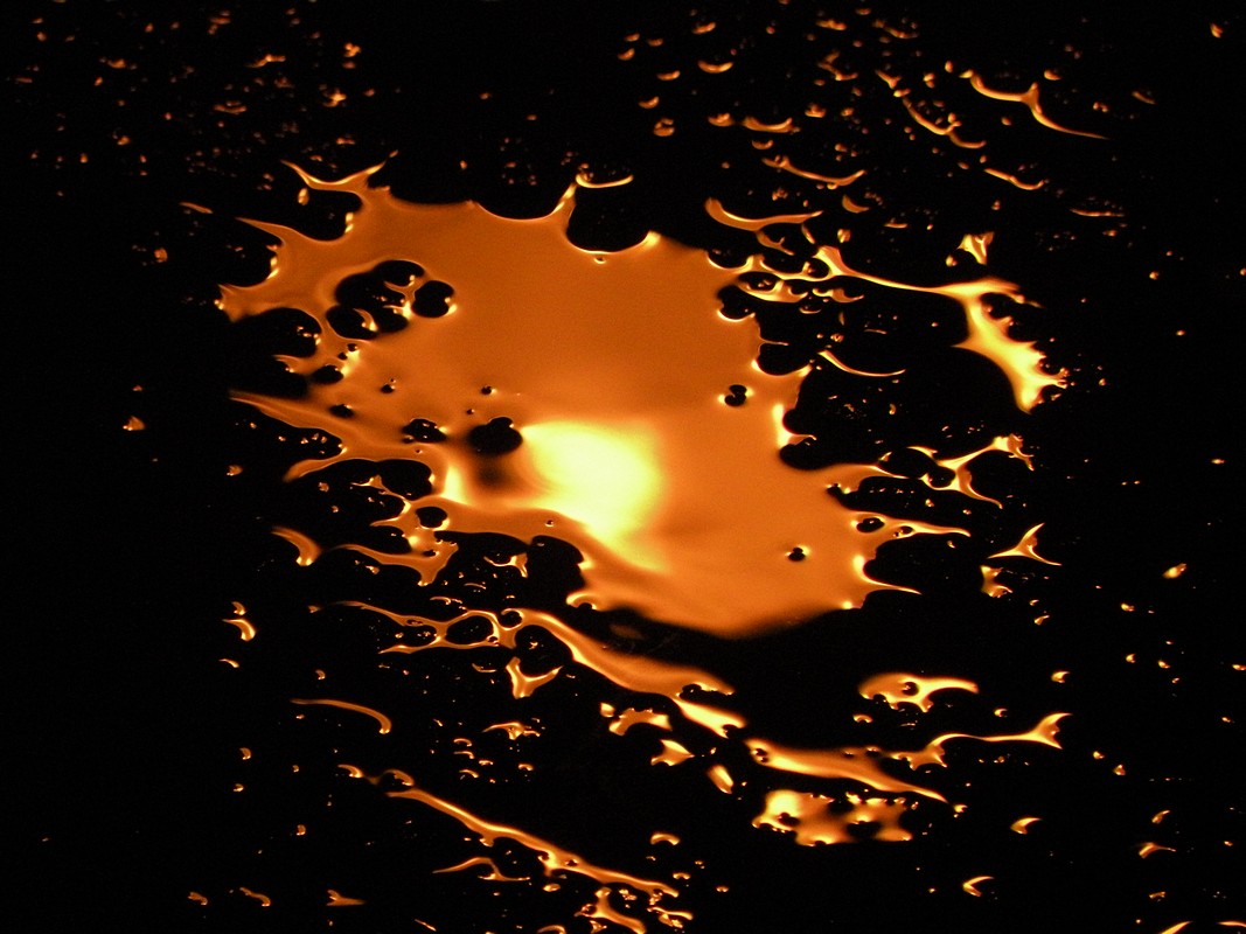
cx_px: 623
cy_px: 467
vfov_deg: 3.1
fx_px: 17492
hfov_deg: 4.1
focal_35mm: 486
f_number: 4.5
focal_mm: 84.2
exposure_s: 1/126
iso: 400
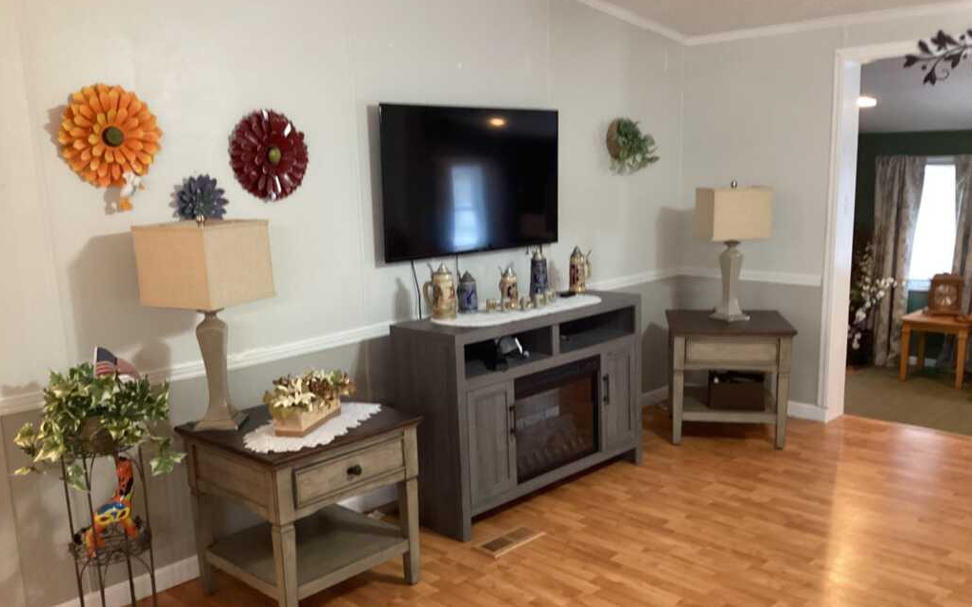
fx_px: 874
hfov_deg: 58.2
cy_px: 329
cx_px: 486
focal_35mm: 33
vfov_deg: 38.3
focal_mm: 3.3
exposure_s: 1/30
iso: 320
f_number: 2.4
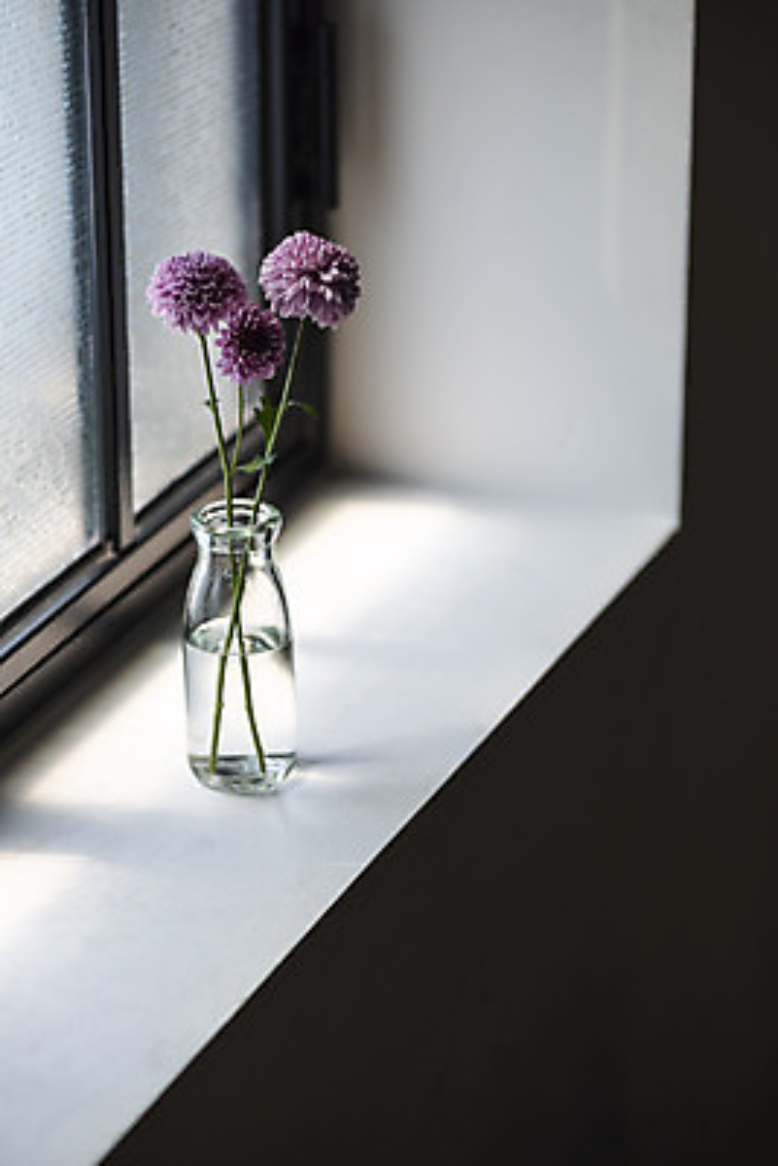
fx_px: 3401
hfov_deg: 13.1
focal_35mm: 105
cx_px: 389
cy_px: 583
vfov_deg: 19.4
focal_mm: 105
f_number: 3
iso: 500
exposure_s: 1/2000
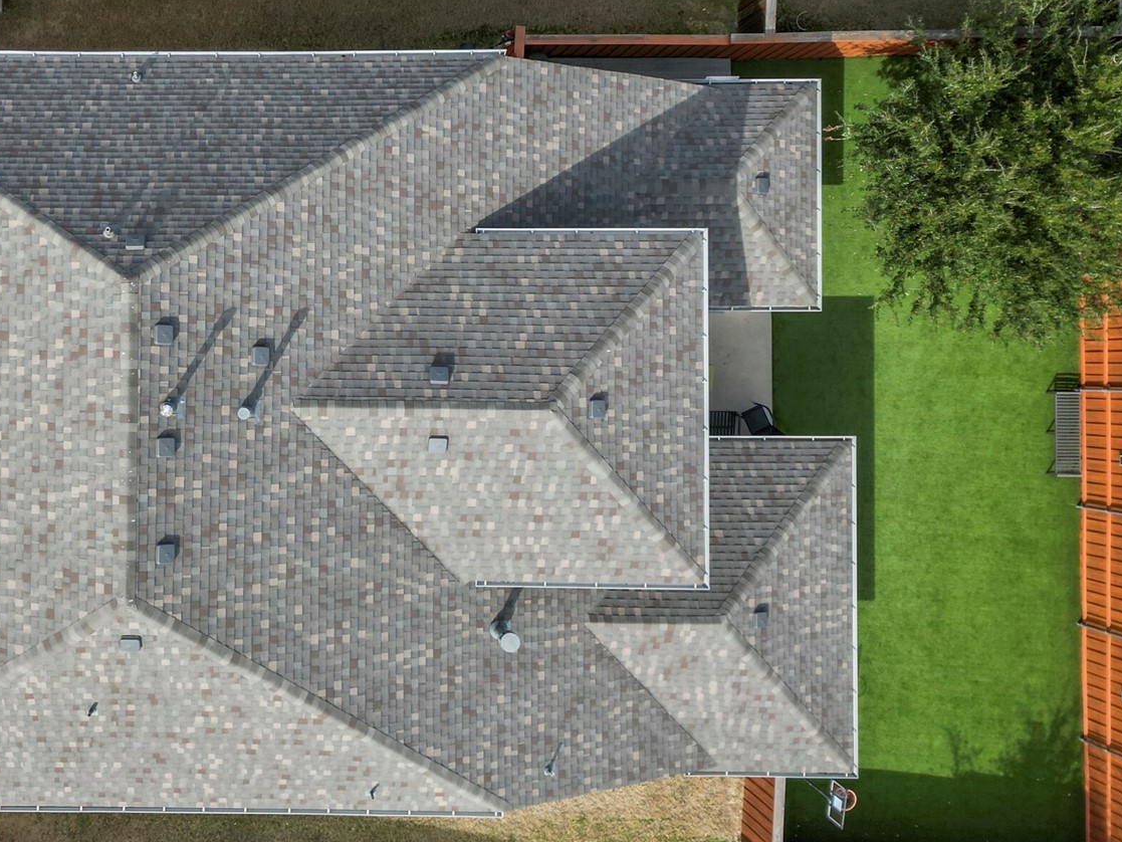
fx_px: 1426
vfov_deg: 32.8
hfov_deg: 41.0
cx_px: 211
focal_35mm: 44
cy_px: 360
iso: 130
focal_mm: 6.72
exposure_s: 1/2500
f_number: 1.7
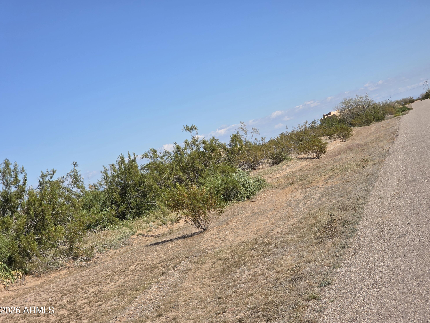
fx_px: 870
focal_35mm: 70
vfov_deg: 21.0
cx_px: 217
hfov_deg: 27.8
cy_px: 161
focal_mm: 7.9
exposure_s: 1/3042
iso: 50
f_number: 2.4
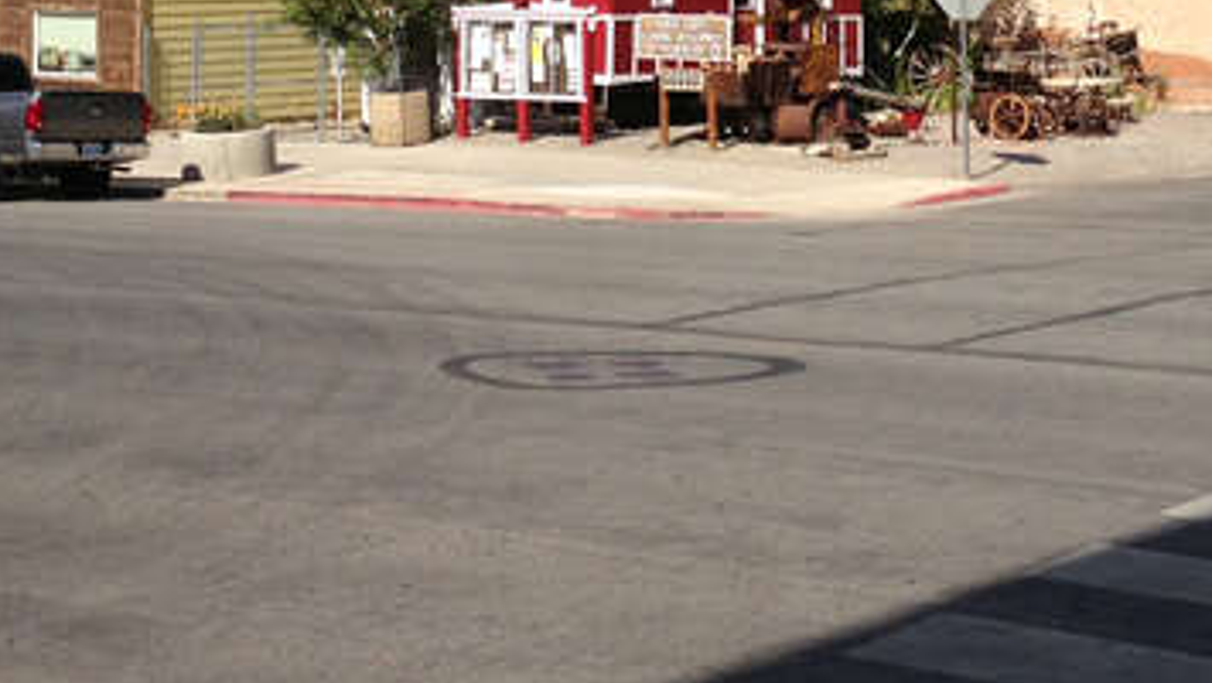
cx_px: 696
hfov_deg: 26.2
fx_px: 2604
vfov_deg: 14.5
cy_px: -140
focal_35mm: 81
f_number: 2.4
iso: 50
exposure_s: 1/2358
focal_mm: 4.13
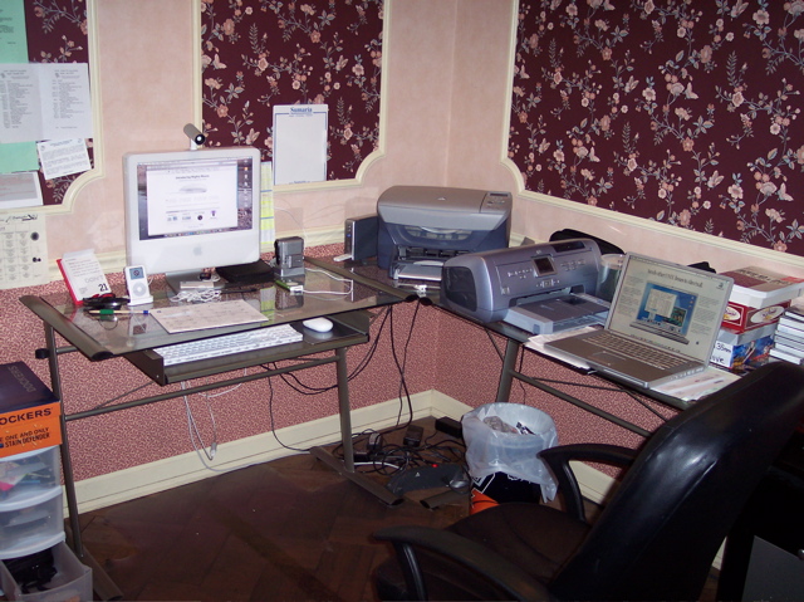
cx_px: 402
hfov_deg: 49.0
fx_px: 882
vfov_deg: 37.7
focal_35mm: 38
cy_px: 301
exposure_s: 1/30
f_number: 2.8
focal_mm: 8
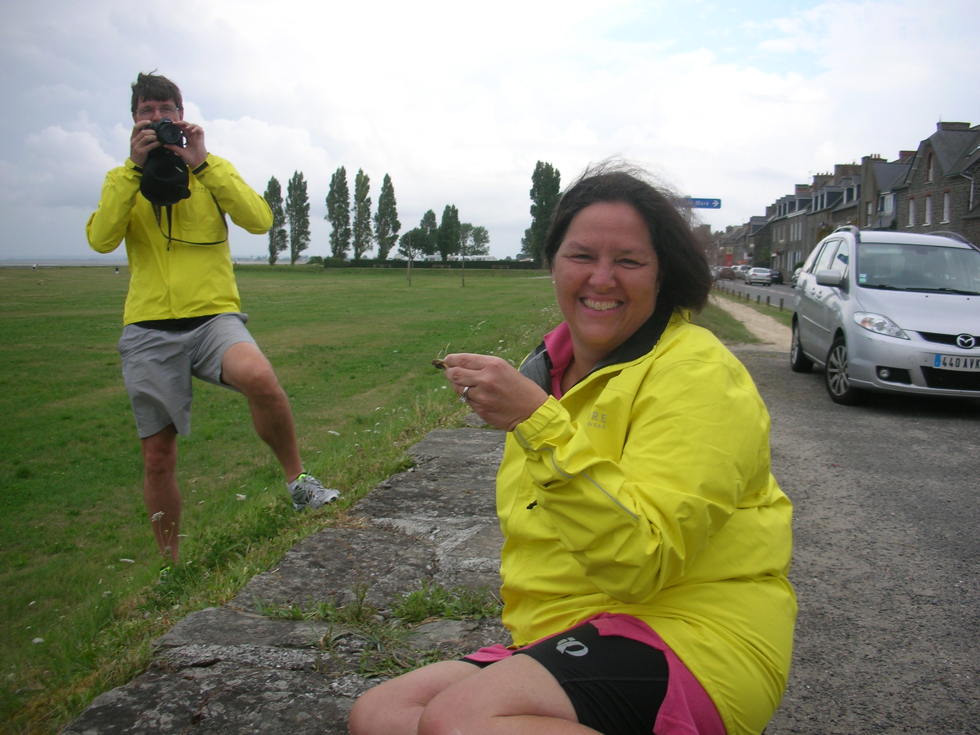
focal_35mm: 35
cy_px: 368
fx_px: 991
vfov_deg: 40.7
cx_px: 490
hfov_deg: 52.6
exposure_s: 1/32.4
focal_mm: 5.8
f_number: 8.5
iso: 50
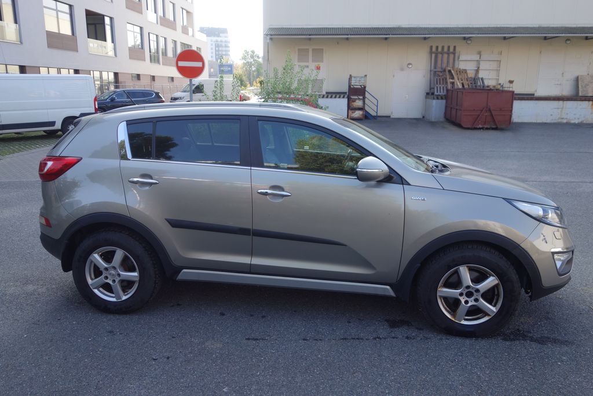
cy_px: 198
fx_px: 461
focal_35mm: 28
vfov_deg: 46.4
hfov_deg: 65.5
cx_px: 296
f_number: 2.8
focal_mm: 10.4
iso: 125
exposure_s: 1/320
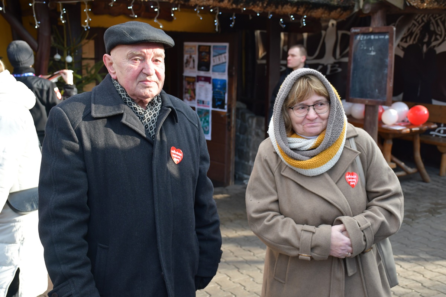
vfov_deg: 33.4
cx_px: 223
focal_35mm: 40
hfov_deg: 48.5
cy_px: 148
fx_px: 496
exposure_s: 1/250
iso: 500
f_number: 4
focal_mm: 27
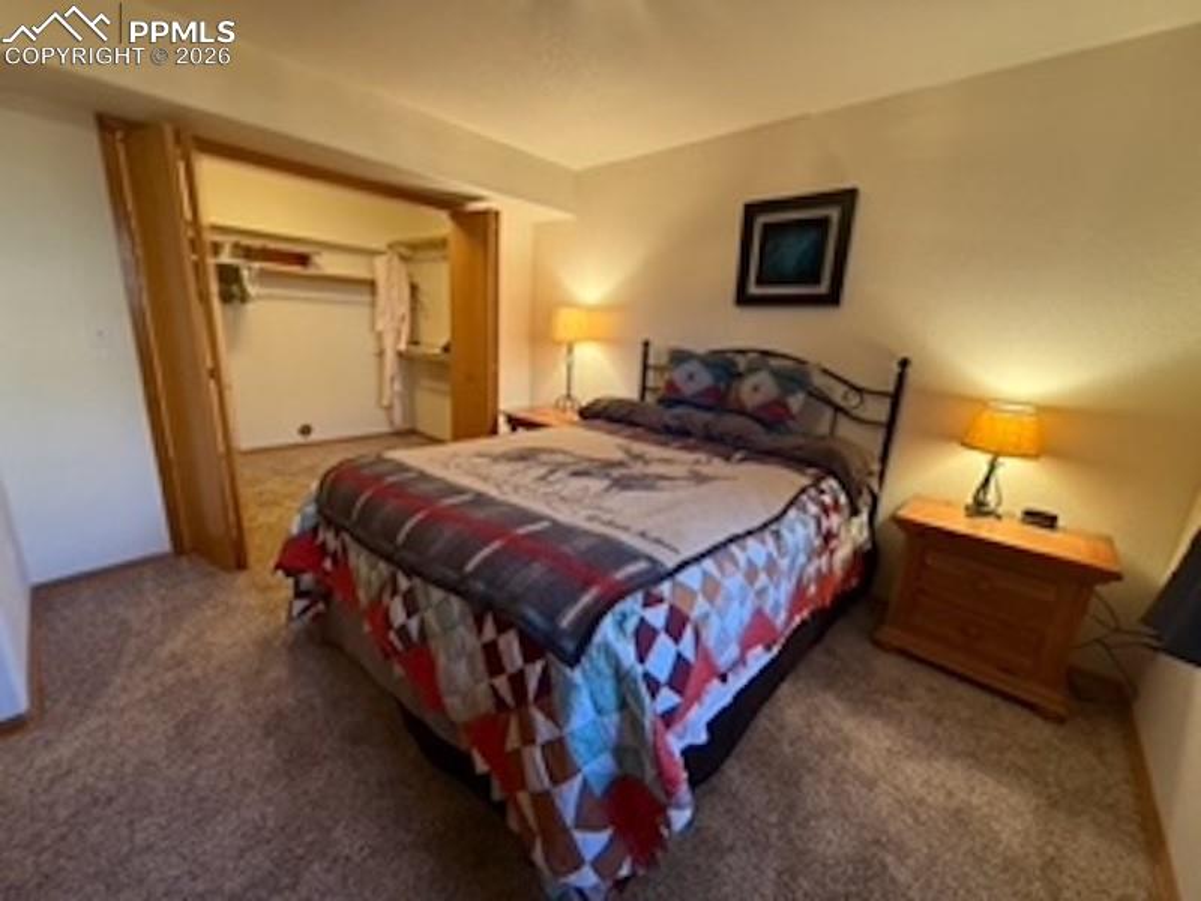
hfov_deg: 102.1
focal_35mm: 14
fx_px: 486
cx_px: 600
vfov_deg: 85.7
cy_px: 450
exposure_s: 1/60
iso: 320
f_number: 2.2
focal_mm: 2.22
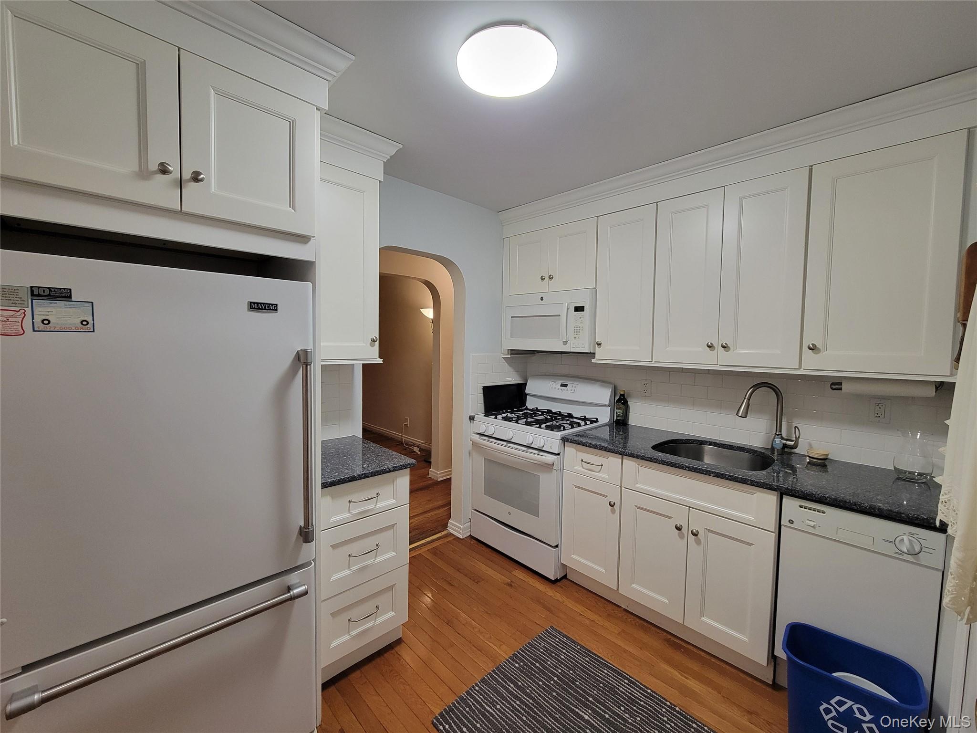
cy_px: 366
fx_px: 367
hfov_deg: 106.2
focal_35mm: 13
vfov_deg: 89.9
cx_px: 488
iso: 250
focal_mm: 2.2
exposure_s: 1/60
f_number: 2.2
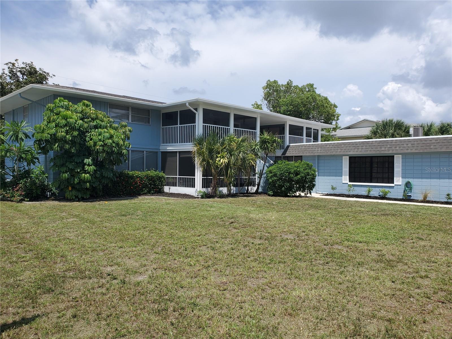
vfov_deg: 53.1
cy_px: 170
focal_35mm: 26
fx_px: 339
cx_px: 226
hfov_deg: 67.3
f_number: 2.4
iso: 50
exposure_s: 1/1819
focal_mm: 4.3
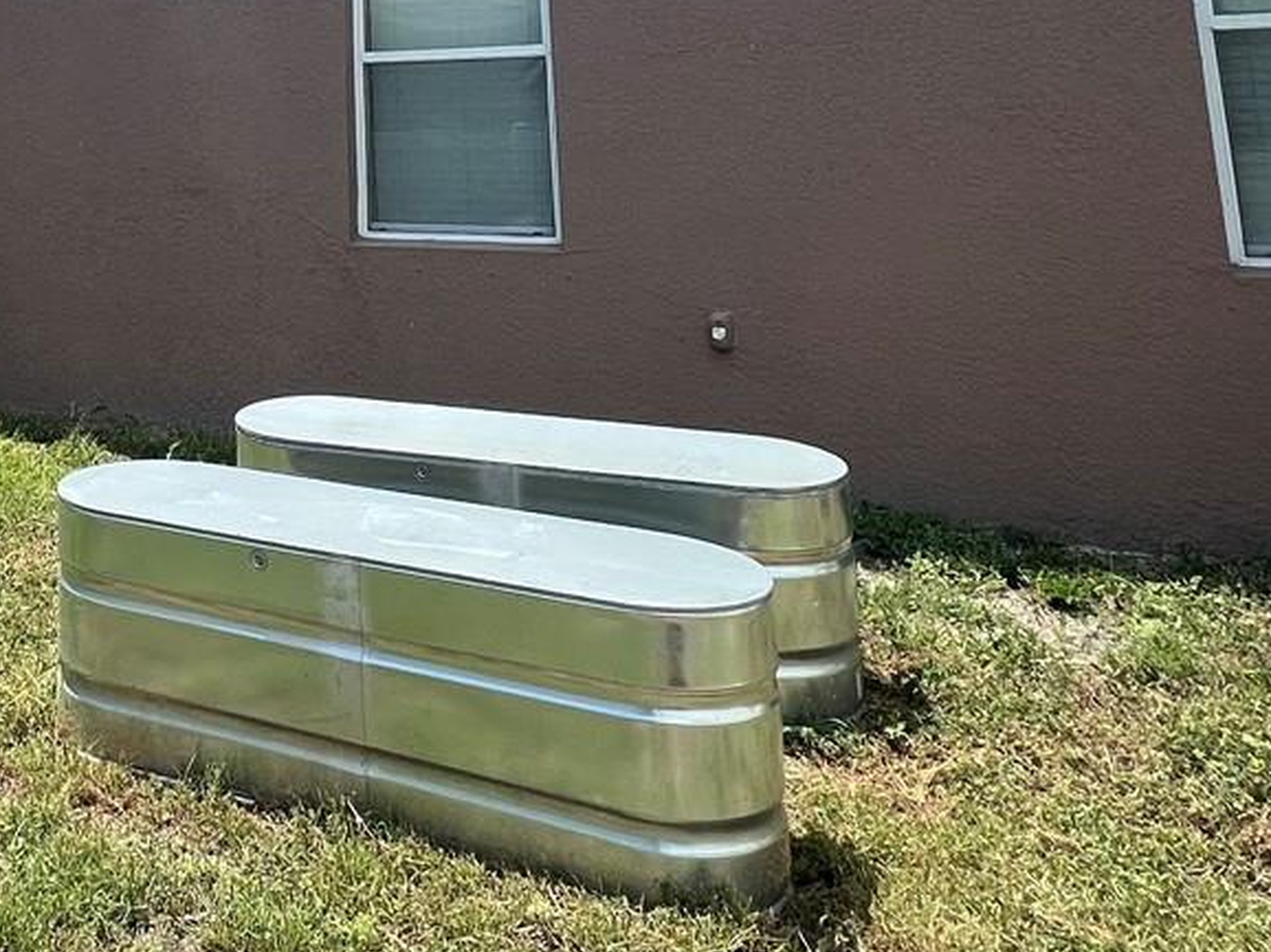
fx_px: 1321
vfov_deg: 34.0
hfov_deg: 46.1
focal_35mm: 36
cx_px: 114
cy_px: -114
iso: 32
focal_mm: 1.57
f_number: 1.8
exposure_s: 1/911
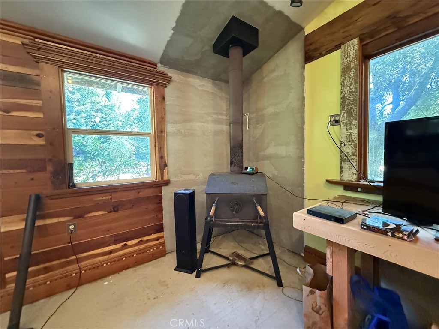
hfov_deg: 102.1
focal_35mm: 14
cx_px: 220
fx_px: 178
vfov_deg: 85.7
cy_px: 164
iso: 1000
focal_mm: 2.22
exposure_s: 1/60
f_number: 2.2
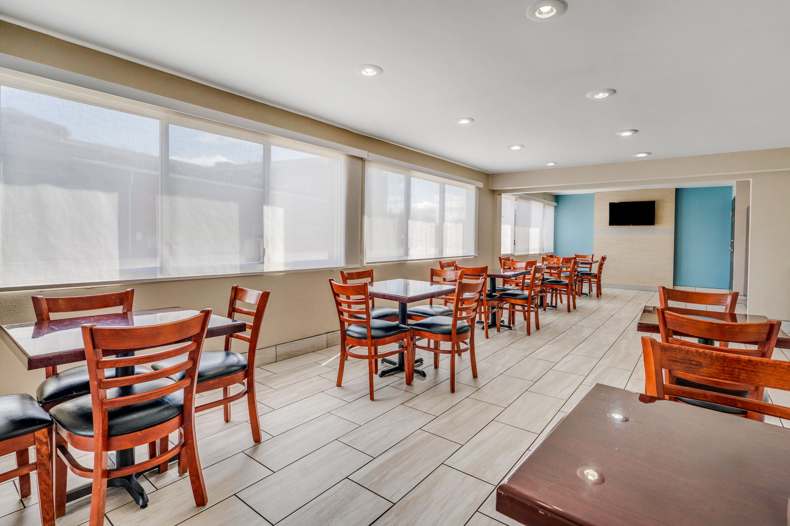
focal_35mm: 16
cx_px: 395
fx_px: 353
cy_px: 263
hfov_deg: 96.4
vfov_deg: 73.4
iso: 800
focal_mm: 16.1
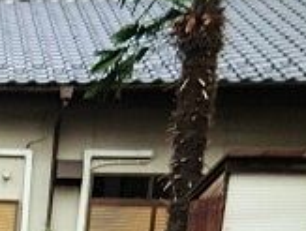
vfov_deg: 14.2
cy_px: 394
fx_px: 833
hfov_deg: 16.7
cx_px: -270
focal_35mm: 94
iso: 80
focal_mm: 4.3
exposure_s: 1/320
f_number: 3.2
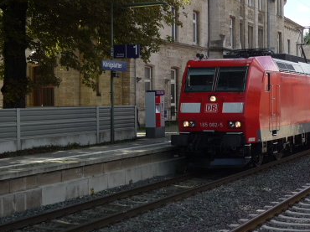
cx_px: 241
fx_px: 635
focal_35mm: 71
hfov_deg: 27.0
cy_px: 110
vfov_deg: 20.7
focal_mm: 6.8
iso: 100
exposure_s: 1/500
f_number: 3
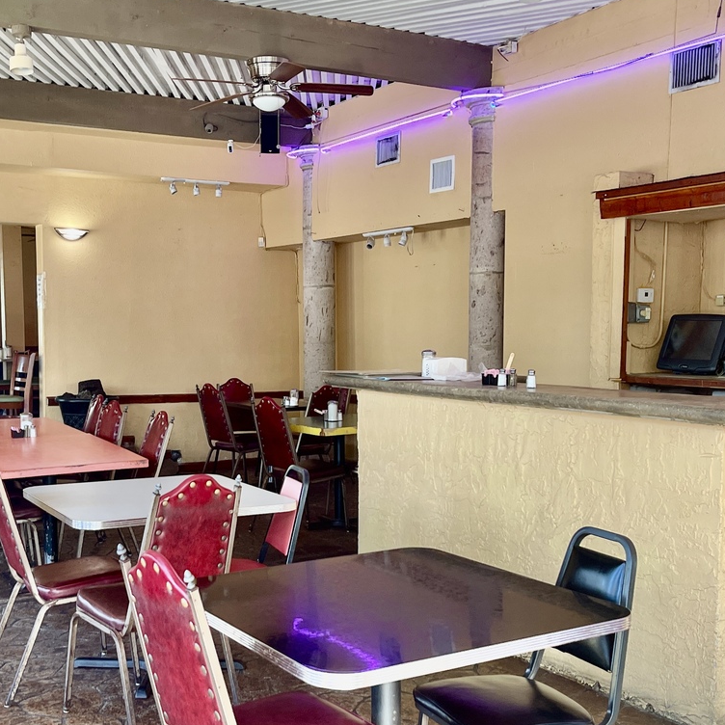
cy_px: 402
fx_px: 1043
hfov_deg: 38.3
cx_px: 307
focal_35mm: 44
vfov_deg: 38.3
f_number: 1.6
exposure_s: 1/117
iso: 125
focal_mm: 5.1
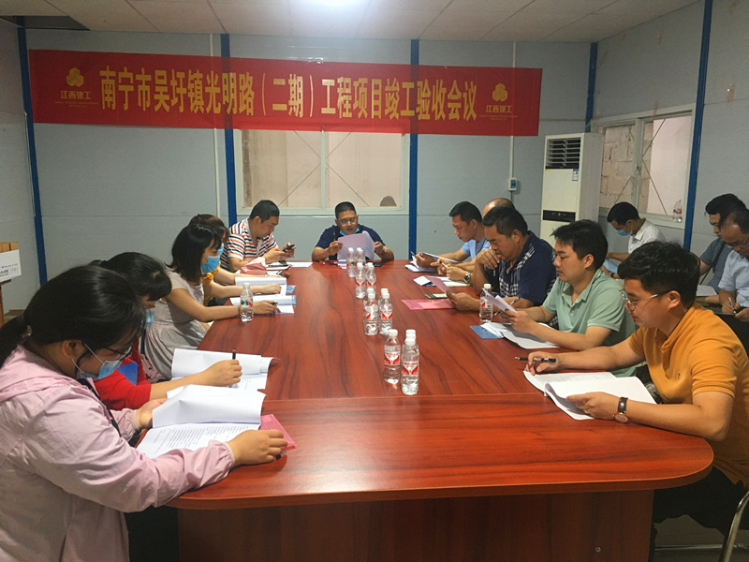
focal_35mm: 29
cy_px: 281
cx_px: 374
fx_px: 627
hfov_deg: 61.7
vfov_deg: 48.2
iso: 160
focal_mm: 4.15
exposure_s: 1/33
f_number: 2.2
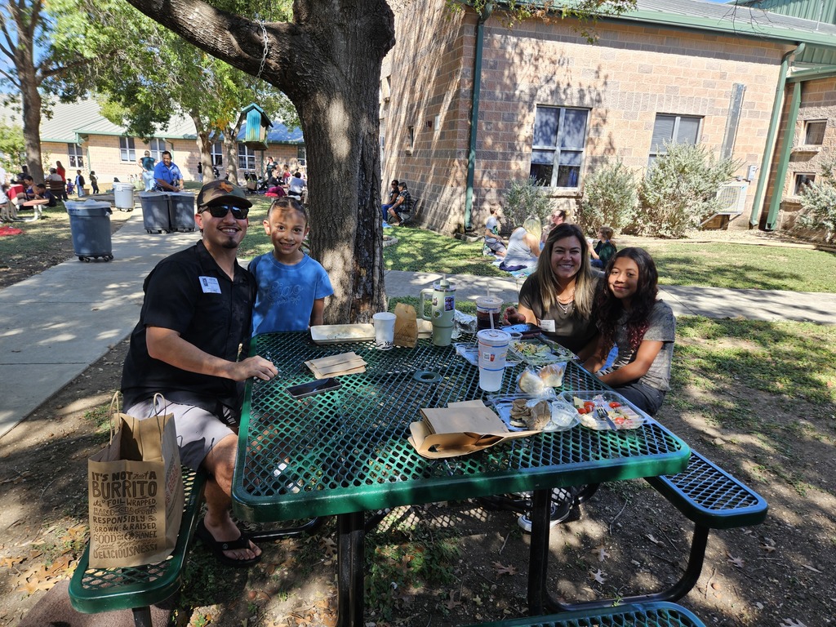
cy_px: 314
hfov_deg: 73.9
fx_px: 555
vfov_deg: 58.9
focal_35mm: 23
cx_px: 418
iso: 25
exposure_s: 1/255
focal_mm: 5.4
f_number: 1.8
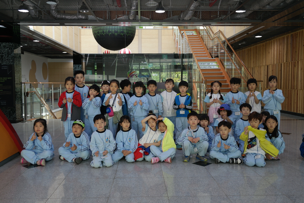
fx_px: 279
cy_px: 102
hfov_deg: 57.2
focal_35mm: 33
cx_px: 152
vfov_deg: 40.0
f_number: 3.5
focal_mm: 22
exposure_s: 1/40
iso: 200
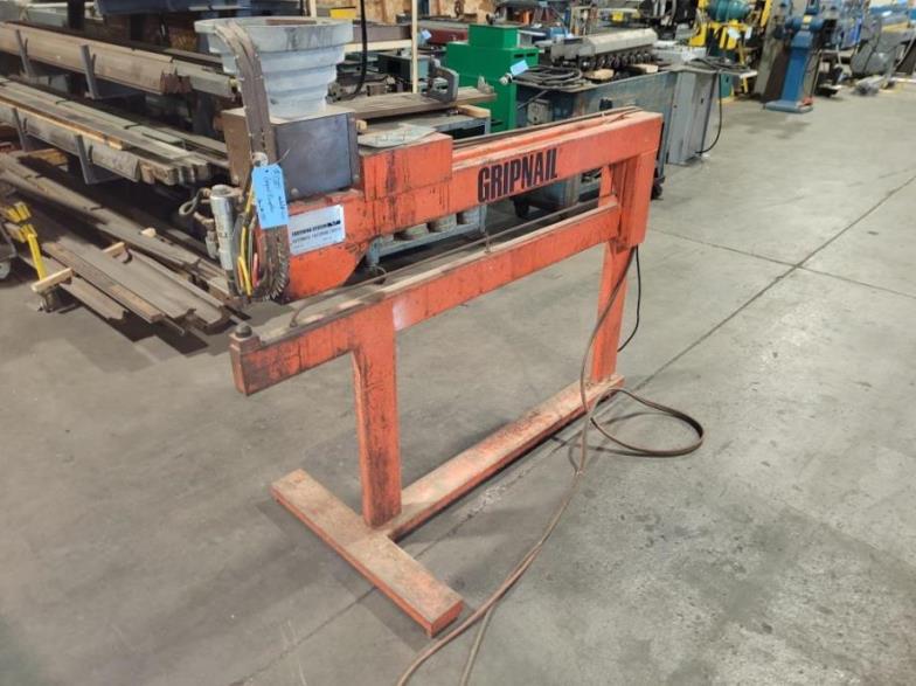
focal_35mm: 26
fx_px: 688
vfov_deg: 53.0
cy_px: 343
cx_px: 458
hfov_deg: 67.3
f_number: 1.8
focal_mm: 5.4
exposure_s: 1/10
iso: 125
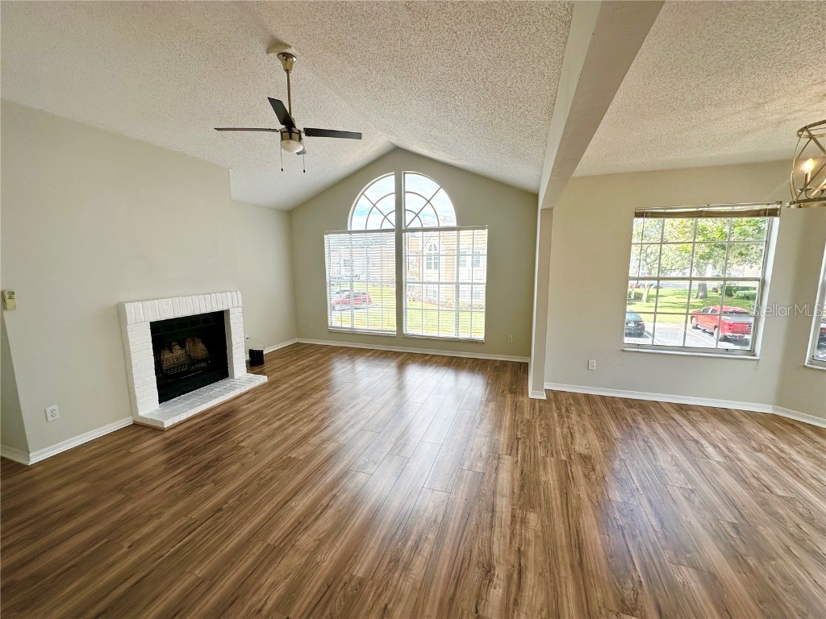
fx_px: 334
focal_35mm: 14
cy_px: 310
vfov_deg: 85.7
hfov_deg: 102.1
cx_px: 413
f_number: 2.2
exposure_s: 1/296
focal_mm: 2.22
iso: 40
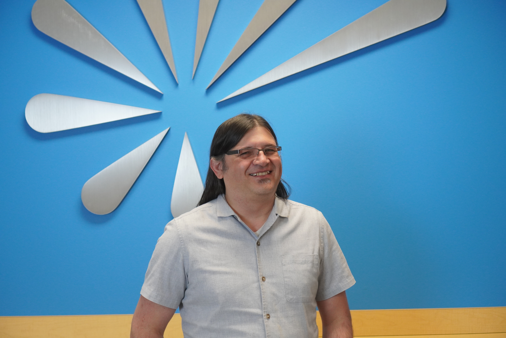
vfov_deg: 25.8
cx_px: 253
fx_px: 738
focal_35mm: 52
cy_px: 169
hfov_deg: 37.9
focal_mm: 35
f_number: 3.5
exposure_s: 1/200
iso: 1600
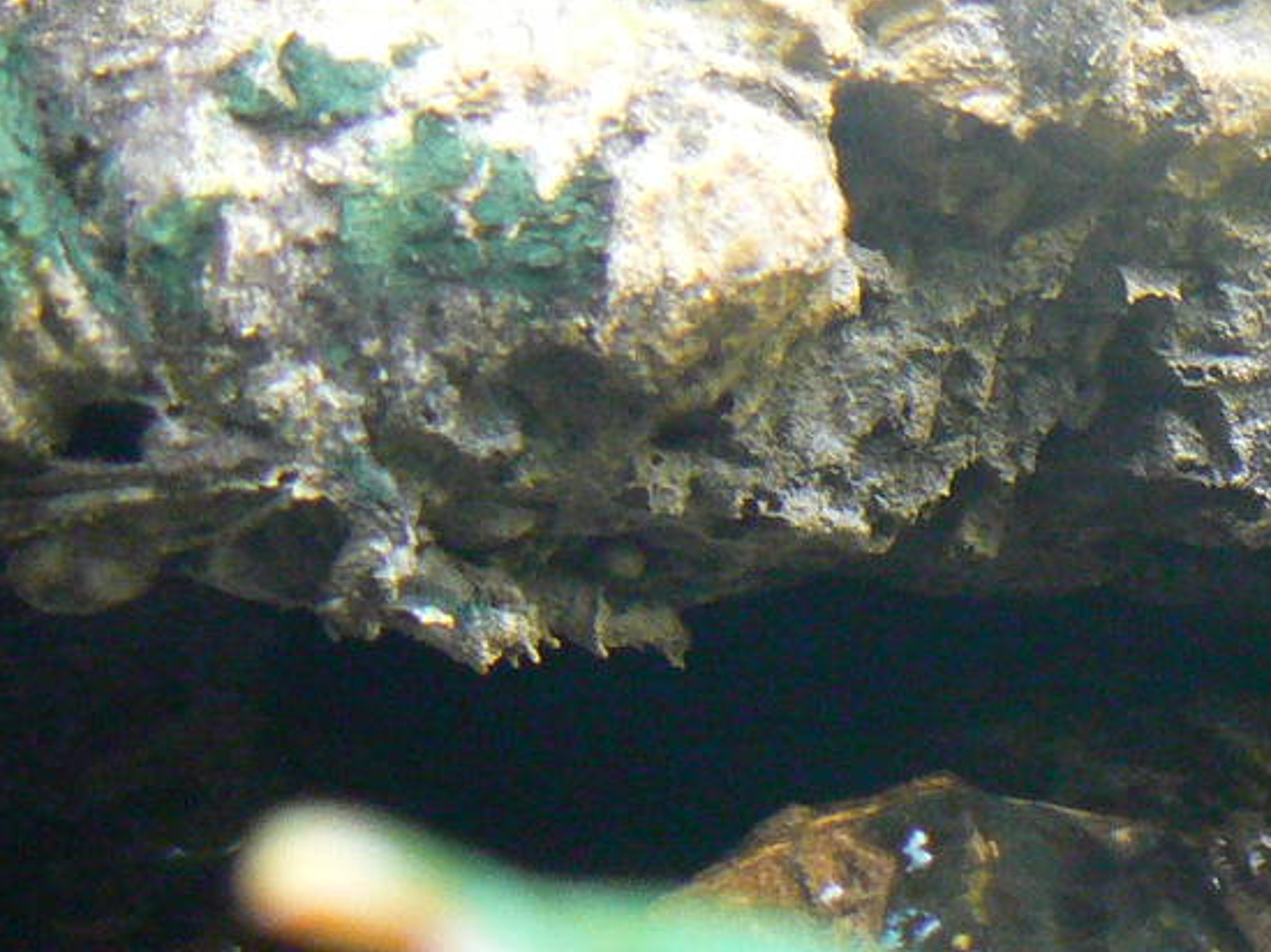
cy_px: 693
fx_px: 15378
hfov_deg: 4.7
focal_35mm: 419
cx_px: 1571
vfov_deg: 3.5
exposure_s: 1/15
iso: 200
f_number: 3.2
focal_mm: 24.1
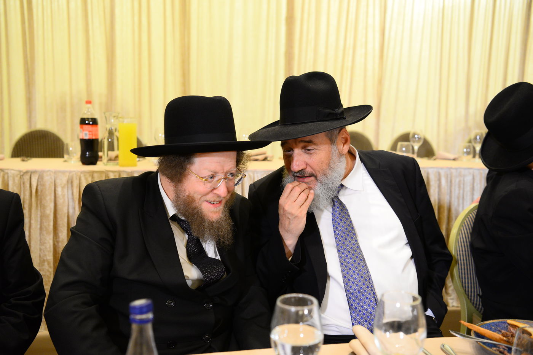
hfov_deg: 50.7
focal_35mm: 38
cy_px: 178
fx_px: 563
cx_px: 266
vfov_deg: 35.0
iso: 2000
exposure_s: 1/160
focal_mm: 38
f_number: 3.5
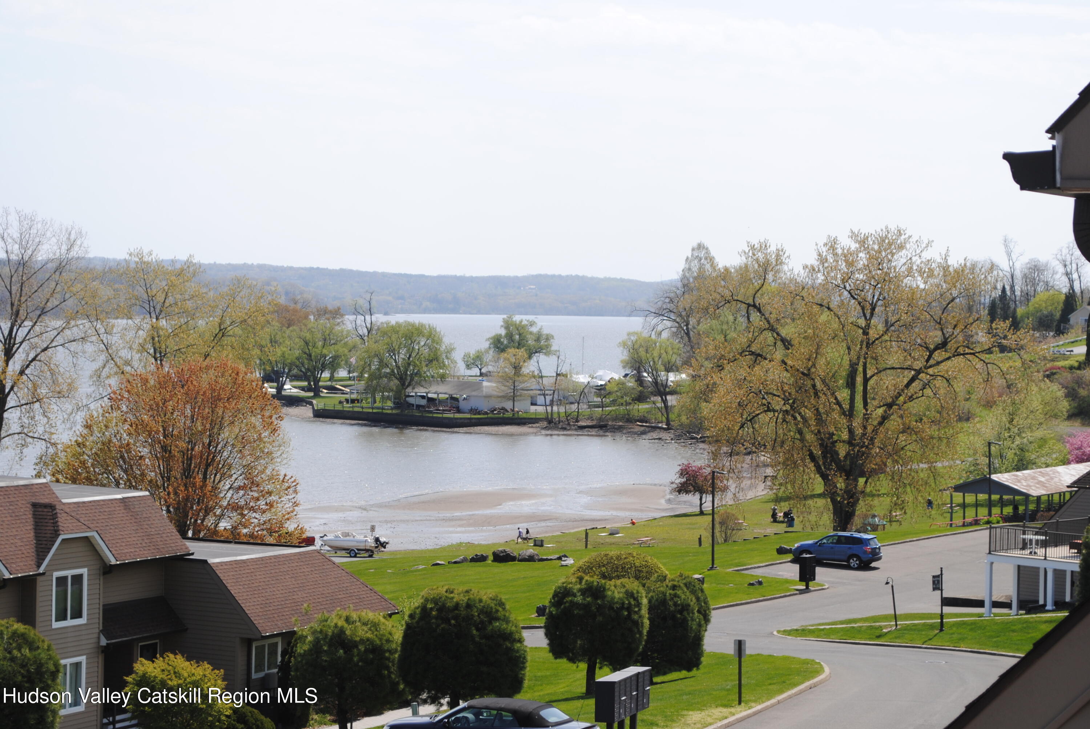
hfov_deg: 24.6
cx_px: 545
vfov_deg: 16.6
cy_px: 364
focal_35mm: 82
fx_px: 2501
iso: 100
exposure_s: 1/250
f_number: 8
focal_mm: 55
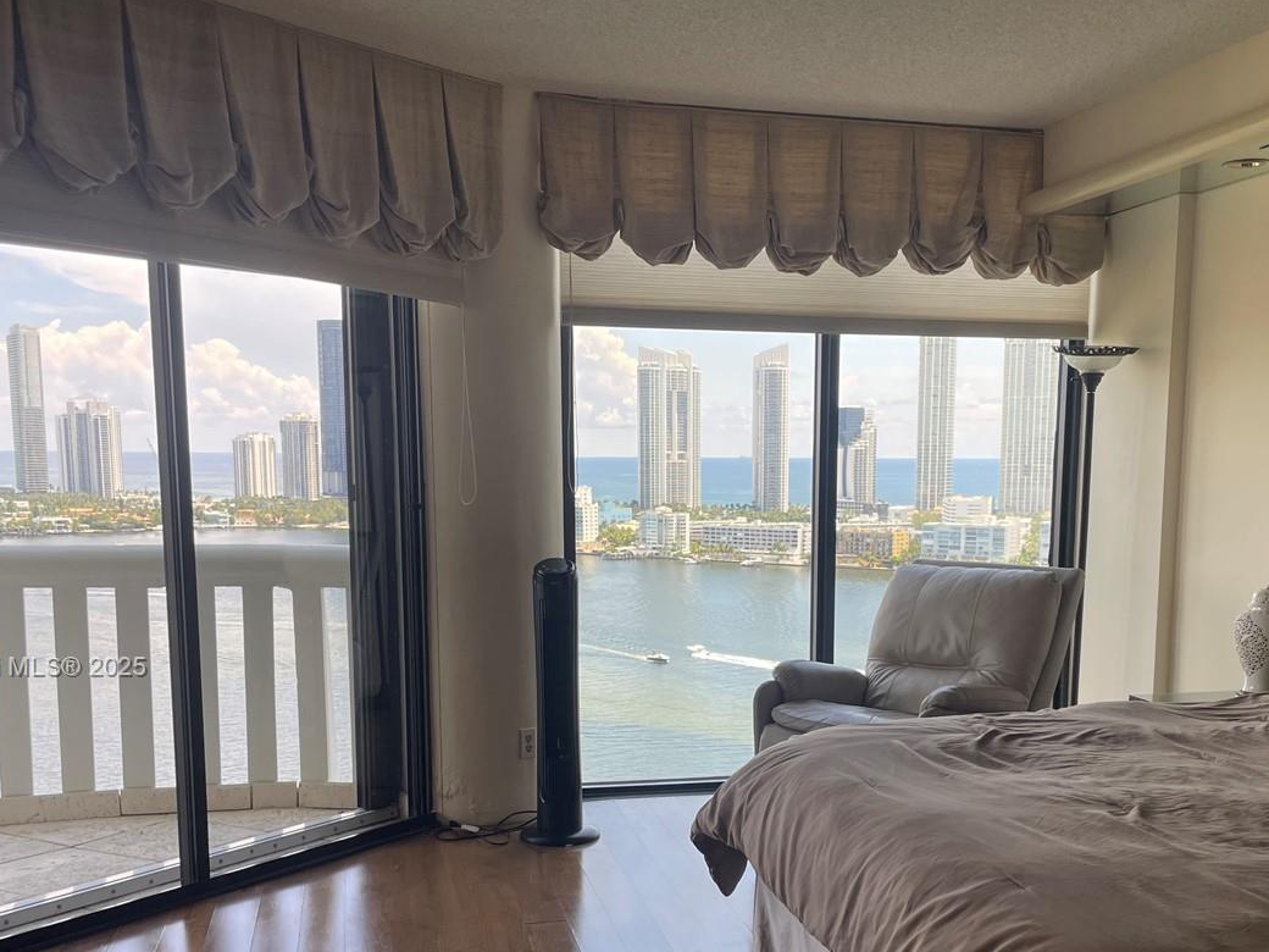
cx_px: 732
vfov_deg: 35.4
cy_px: 669
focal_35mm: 40
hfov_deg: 46.6
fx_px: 1466
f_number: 1.6
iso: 32
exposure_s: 1/331
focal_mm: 4.2
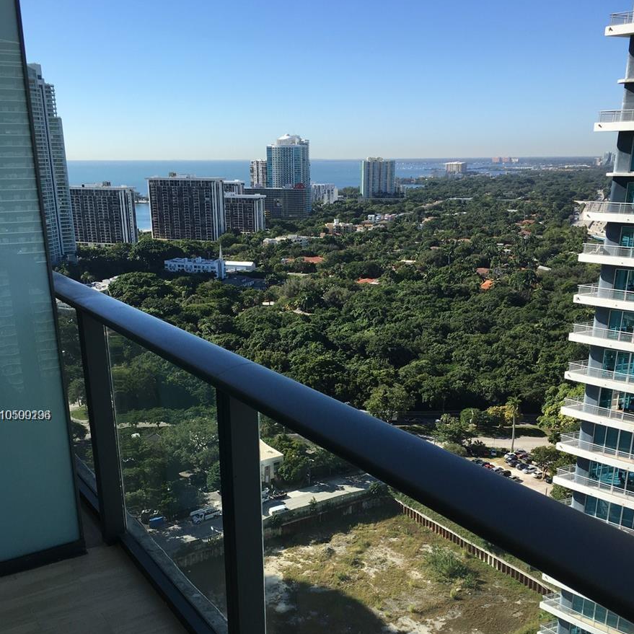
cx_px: 313
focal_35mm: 35
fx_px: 725
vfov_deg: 46.6
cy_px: 417
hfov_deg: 47.2
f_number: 2.2
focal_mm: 4.15
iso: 25
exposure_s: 1/1261
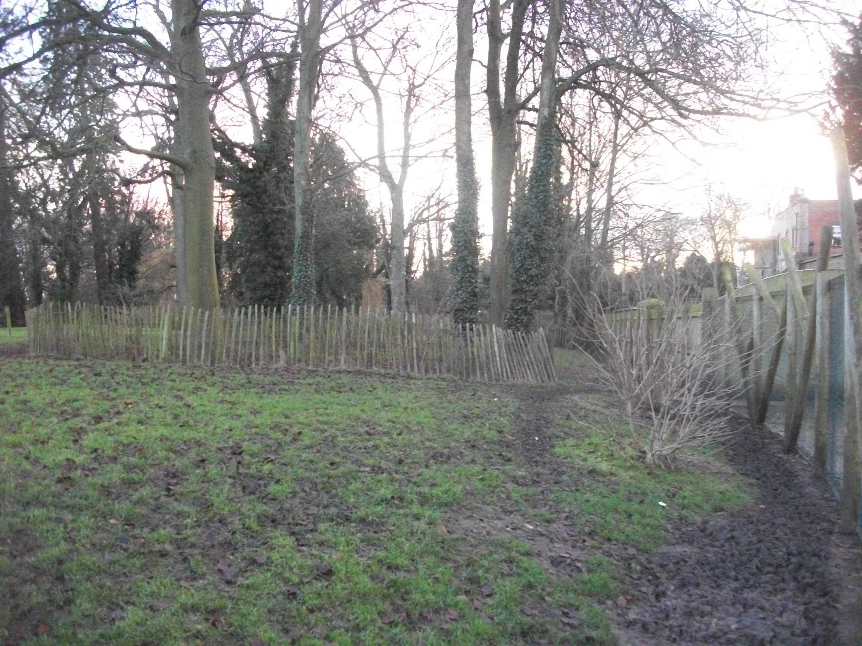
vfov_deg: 44.2
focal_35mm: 32
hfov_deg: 56.8
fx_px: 797
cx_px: 431
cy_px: 323
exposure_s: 1/320
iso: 800
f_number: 2.9
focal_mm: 5.7
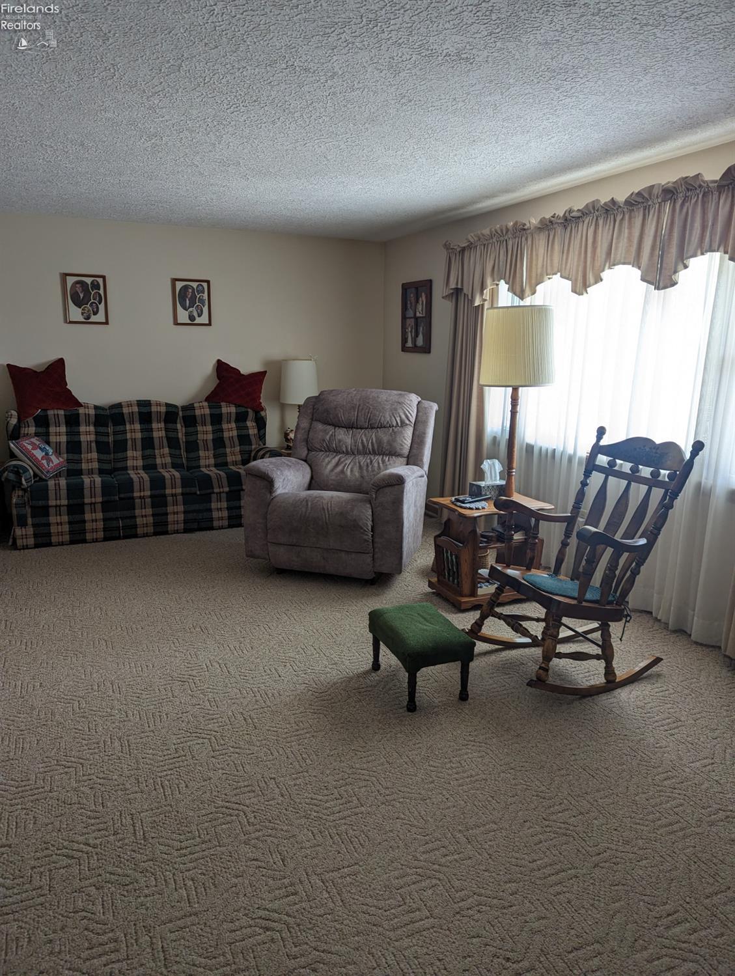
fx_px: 678
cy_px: 488
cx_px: 368
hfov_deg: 56.9
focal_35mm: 24
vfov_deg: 71.5
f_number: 1.85
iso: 72
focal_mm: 6.81
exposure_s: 1/58.3
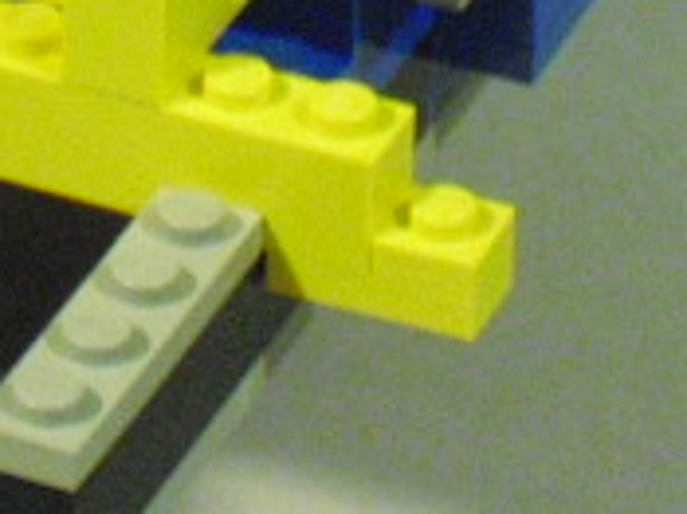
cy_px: -349
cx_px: 24
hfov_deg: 5.1
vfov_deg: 3.8
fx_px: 7755
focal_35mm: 391
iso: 800
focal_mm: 18.9
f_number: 5.6
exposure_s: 1/10
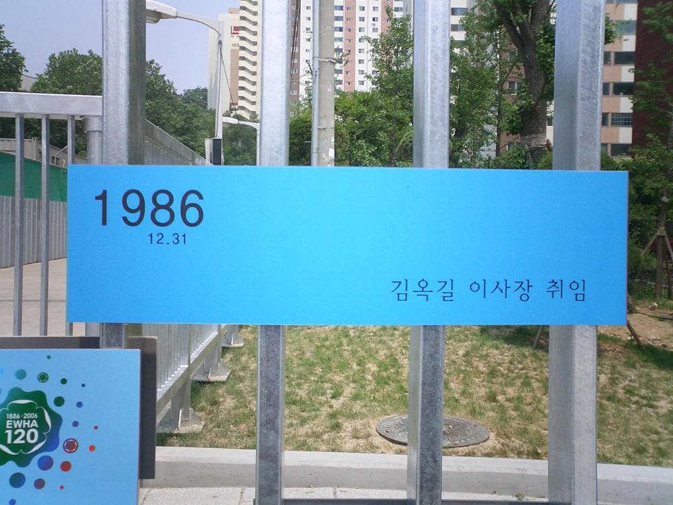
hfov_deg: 50.1
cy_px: 252
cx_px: 336
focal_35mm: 37
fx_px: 719
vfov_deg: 38.7
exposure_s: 1/1000
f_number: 3.5
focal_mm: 5.6
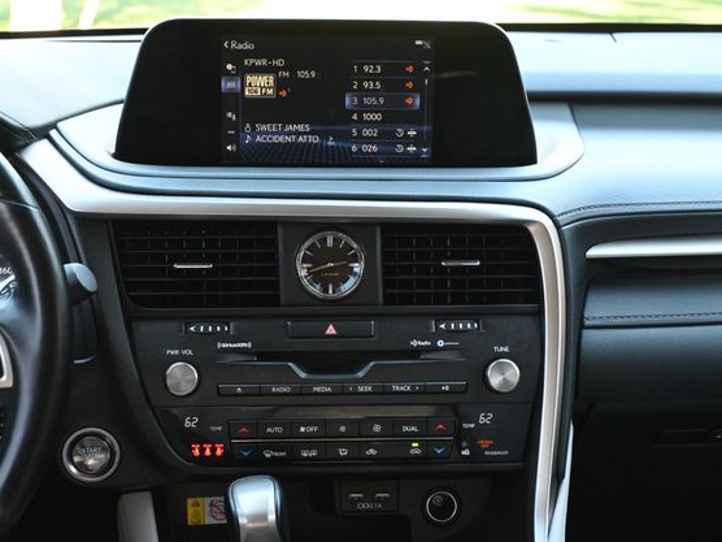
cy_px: 273
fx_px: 1314
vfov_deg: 23.3
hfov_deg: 30.7
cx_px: 335
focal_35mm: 63
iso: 2800
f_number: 5.6
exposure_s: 1/125
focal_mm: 38
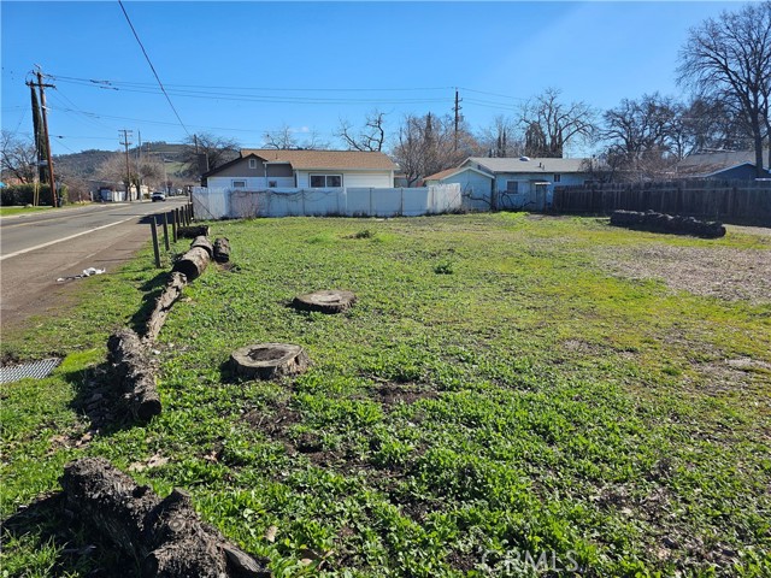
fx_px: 512
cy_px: 289
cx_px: 386
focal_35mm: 23
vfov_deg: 58.9
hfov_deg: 73.9
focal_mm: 6.3
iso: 10
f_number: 1.7
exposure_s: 1/876
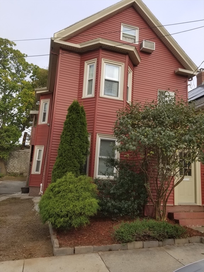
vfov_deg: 67.3
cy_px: 136
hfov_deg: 53.1
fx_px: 204
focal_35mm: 26
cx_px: 102
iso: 50
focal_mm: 4.25
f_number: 1.7
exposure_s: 1/650
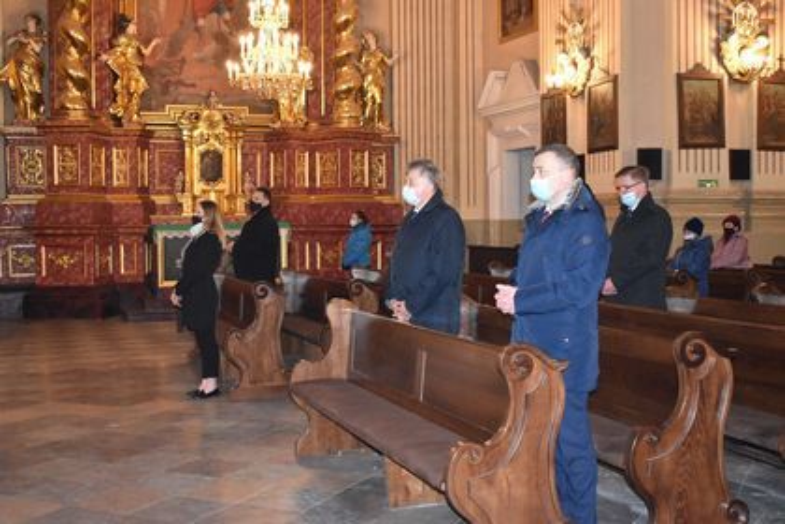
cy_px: 262
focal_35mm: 45
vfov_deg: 29.9
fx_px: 981
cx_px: 392
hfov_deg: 43.6
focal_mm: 30
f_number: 4.2
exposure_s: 1/60
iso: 4000
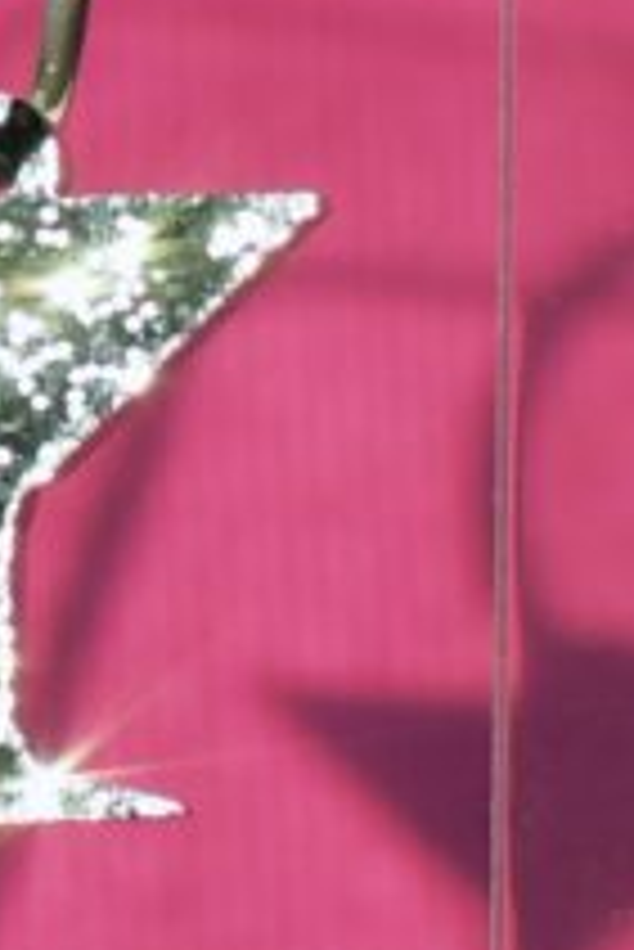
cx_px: -423
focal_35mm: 240
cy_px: 259
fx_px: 6329
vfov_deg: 8.6
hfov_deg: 5.7
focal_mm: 35
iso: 500
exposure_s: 1/1000
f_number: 5
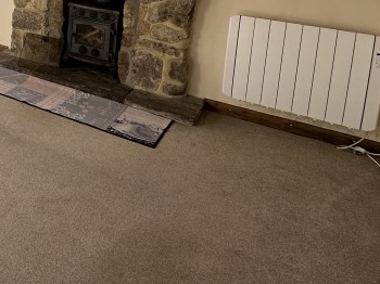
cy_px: -34
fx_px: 450
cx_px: -53
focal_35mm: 41
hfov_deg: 37.2
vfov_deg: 31.0
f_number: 2.2
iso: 40
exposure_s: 1/99
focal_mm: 2.22
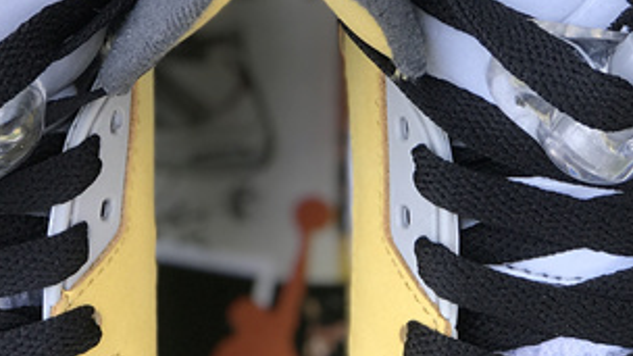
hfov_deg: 14.2
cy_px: -49
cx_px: 279
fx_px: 2534
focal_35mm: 151
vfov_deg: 8.0
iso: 20
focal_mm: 6.6
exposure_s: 1/100
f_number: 2.8
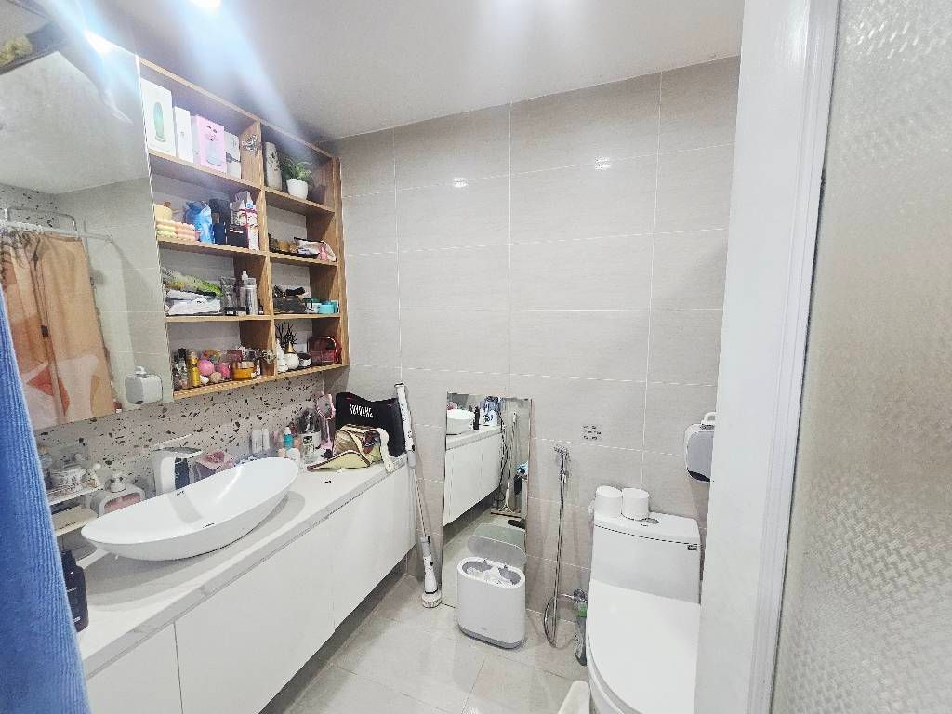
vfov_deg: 89.9
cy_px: 357
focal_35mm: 13
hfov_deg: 106.2
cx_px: 476
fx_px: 358
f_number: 2.2
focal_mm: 2.2
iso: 320
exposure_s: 1/77.4
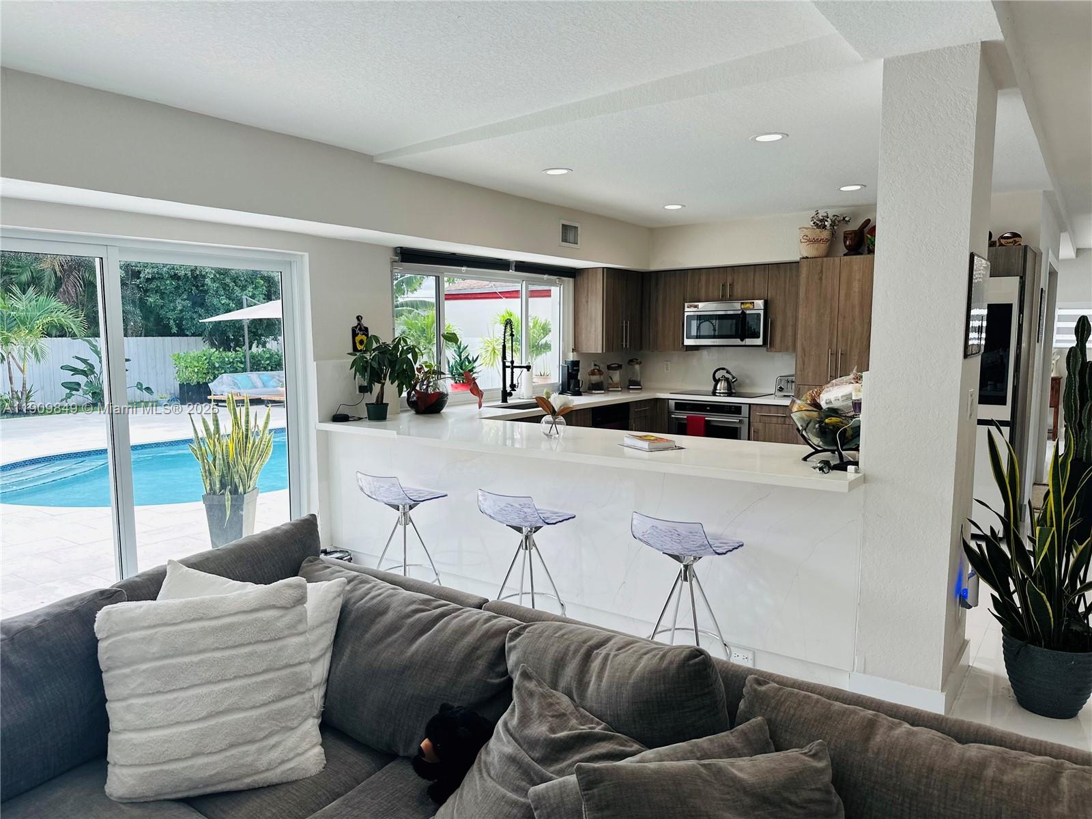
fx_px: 757
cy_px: 410
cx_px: 546
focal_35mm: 24
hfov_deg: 71.6
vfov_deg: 56.8
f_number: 1.78
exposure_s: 1/335
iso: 80
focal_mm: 6.86
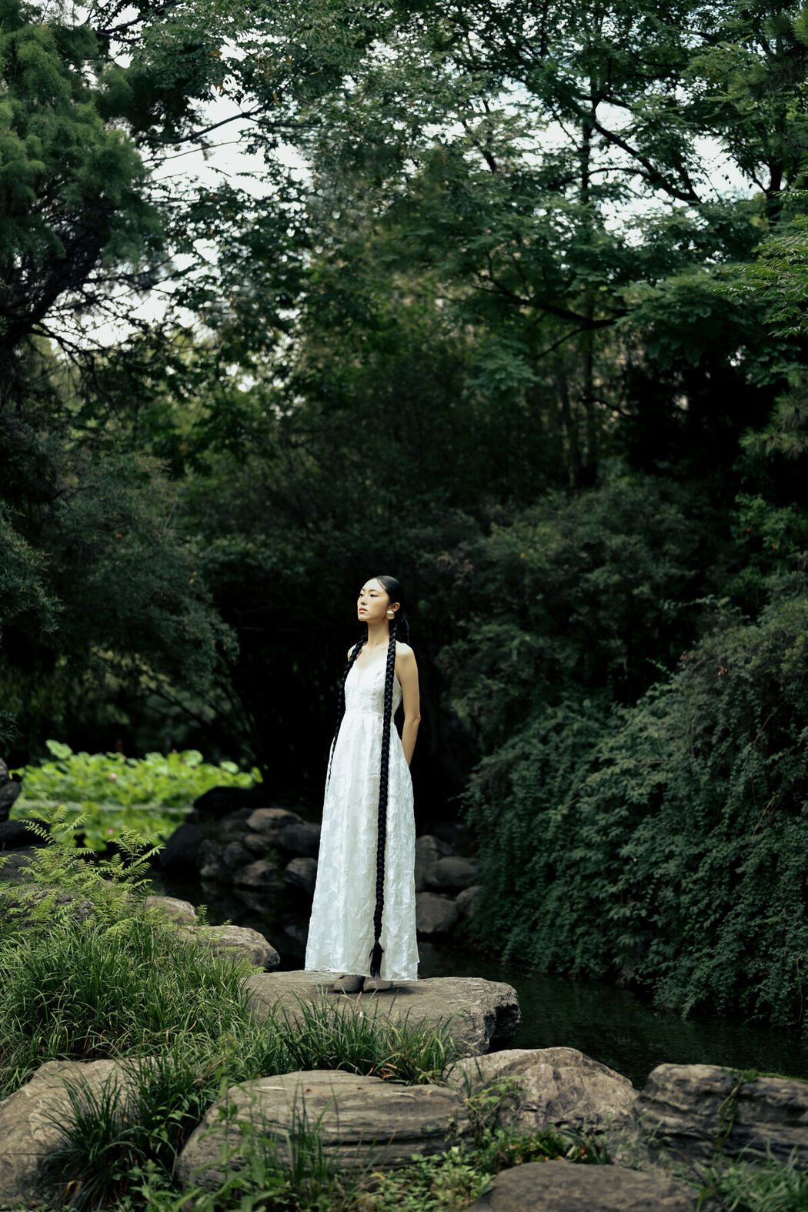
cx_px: 404
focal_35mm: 50
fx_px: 1683
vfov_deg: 39.6
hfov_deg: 27.0
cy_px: 606
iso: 250
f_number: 1.8
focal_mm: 50
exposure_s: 1/500
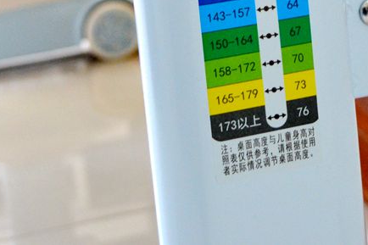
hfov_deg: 18.1
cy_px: -136
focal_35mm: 112
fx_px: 1144
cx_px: 295
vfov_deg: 11.6
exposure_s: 1/60
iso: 640
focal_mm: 24
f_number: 4
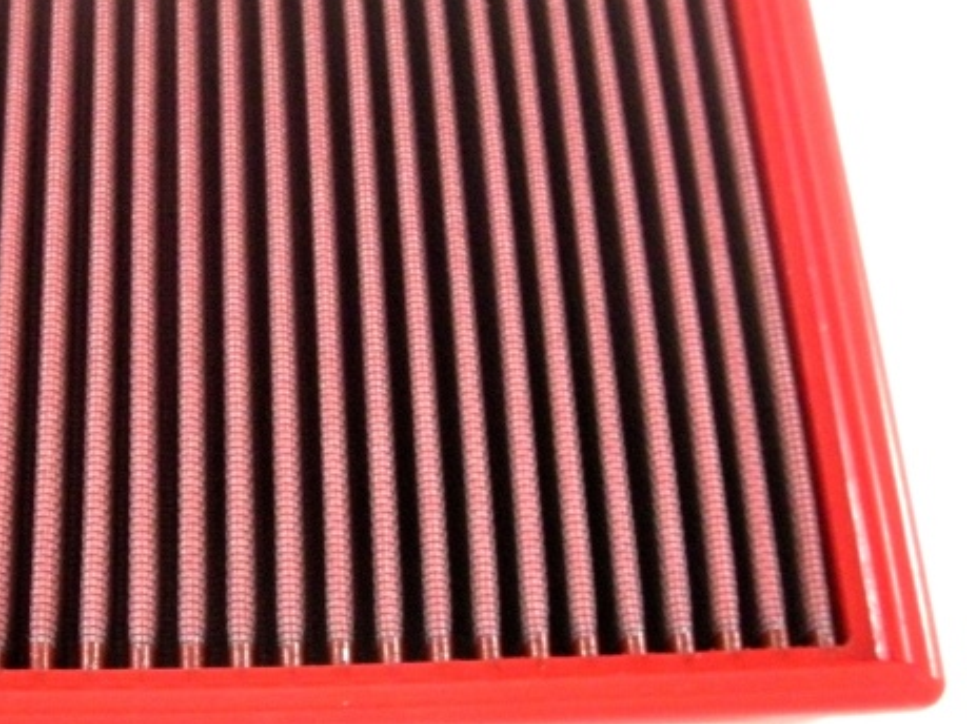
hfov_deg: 31.4
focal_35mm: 61
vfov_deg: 24.0
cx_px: 295
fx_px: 1704
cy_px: 272
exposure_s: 1/59.7
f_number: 2.8
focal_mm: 5.7
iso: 400
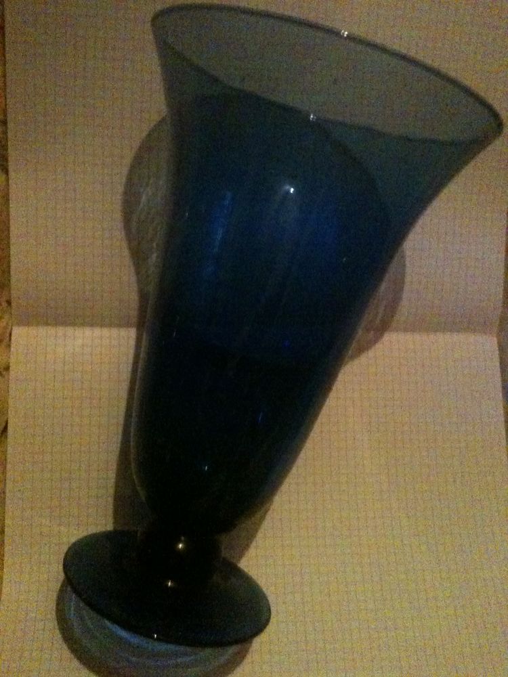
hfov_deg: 40.7
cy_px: 338
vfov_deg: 52.6
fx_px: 685
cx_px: 254
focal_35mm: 35
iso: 1000
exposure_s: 1/10
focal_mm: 3.85
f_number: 2.8
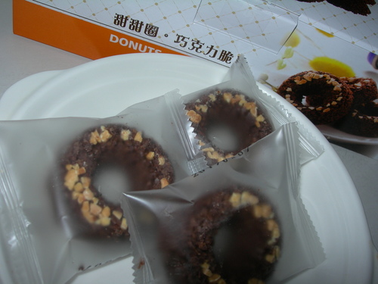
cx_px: 189
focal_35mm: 38
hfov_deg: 49.0
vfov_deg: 37.7
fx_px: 415
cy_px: 142
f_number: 4.8
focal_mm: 7.8
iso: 50
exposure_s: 1/60.1
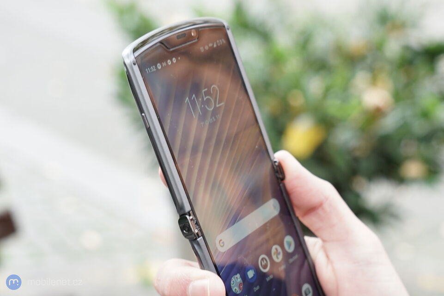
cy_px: 148
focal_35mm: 37
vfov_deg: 35.9
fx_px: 456
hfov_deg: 51.9
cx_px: 222
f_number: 4.5
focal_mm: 37
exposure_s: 1/80
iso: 400
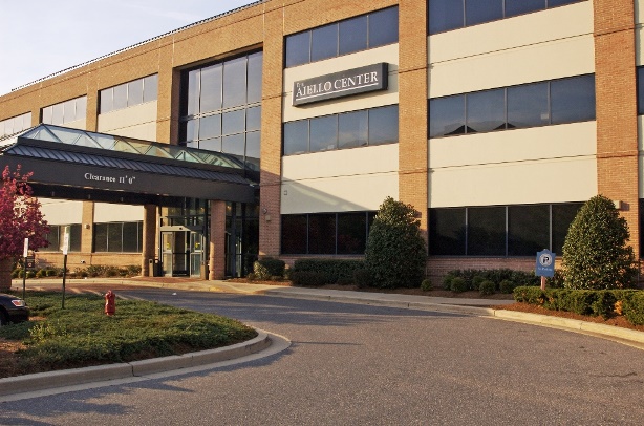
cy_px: 213
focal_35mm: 36
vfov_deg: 36.7
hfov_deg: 53.2
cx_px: 322
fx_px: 642
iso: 400
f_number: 10
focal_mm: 24
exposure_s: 1/400
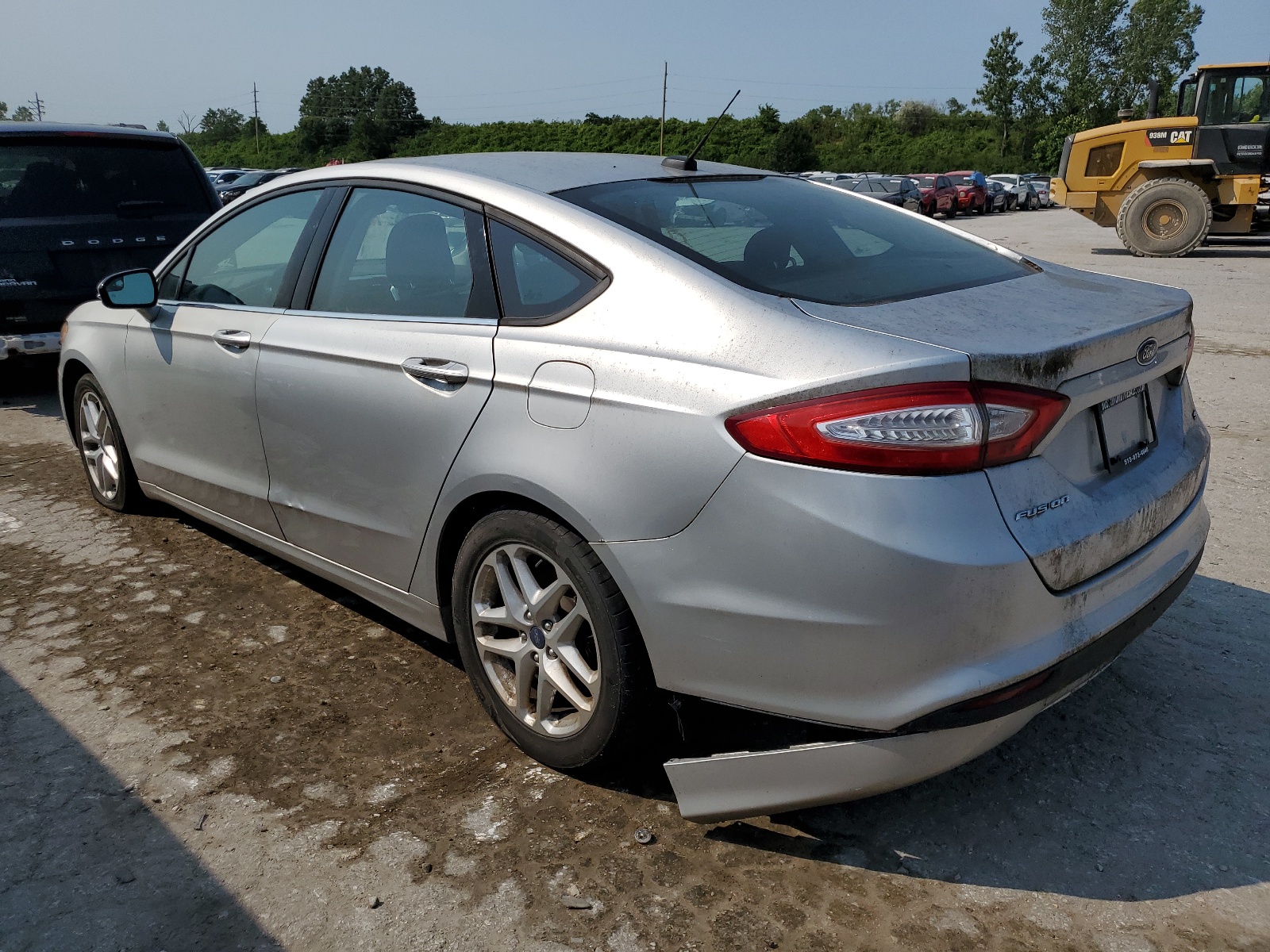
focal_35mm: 26
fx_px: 954
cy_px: 476
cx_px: 635
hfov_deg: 67.3
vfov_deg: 53.1
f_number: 1.5
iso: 50
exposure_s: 1/10000
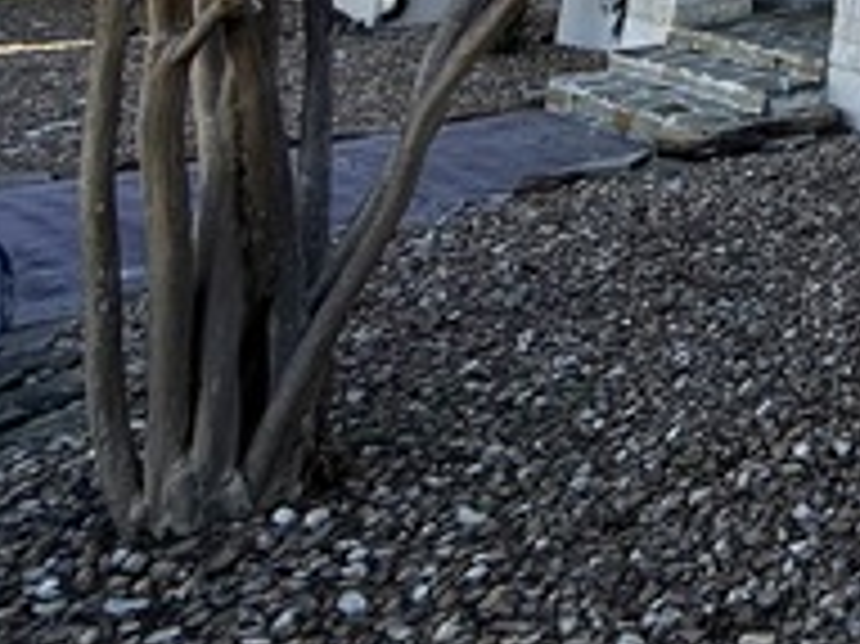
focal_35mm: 47
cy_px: -293
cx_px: 1337
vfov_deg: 24.7
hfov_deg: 26.6
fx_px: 1167
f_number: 2.2
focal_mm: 2.22
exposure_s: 1/651
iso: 50
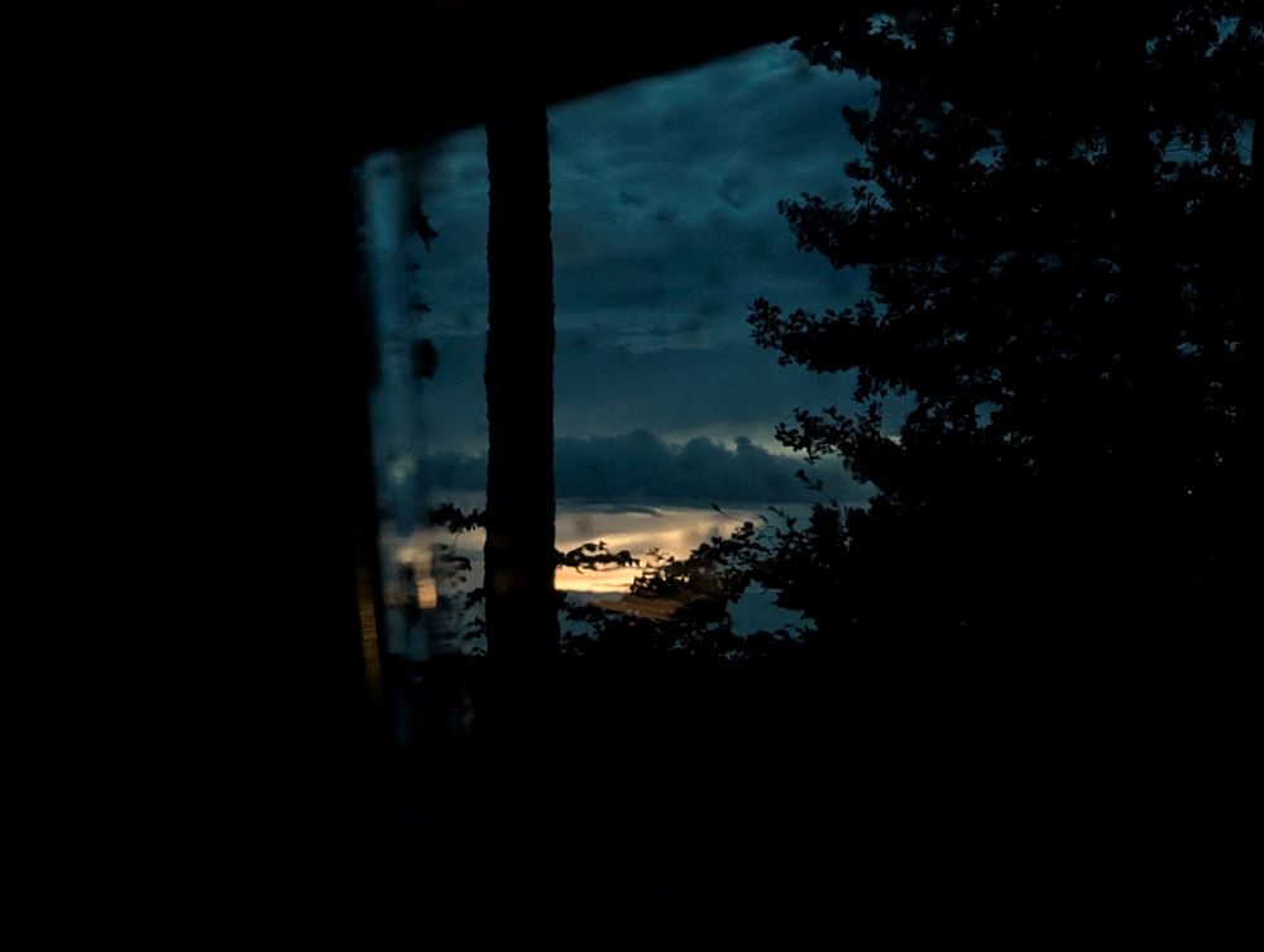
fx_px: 4022
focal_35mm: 110
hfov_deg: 17.9
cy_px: 476
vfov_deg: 13.5
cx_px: 632
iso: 1618
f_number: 2.8
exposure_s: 1/16.1
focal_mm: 17.91
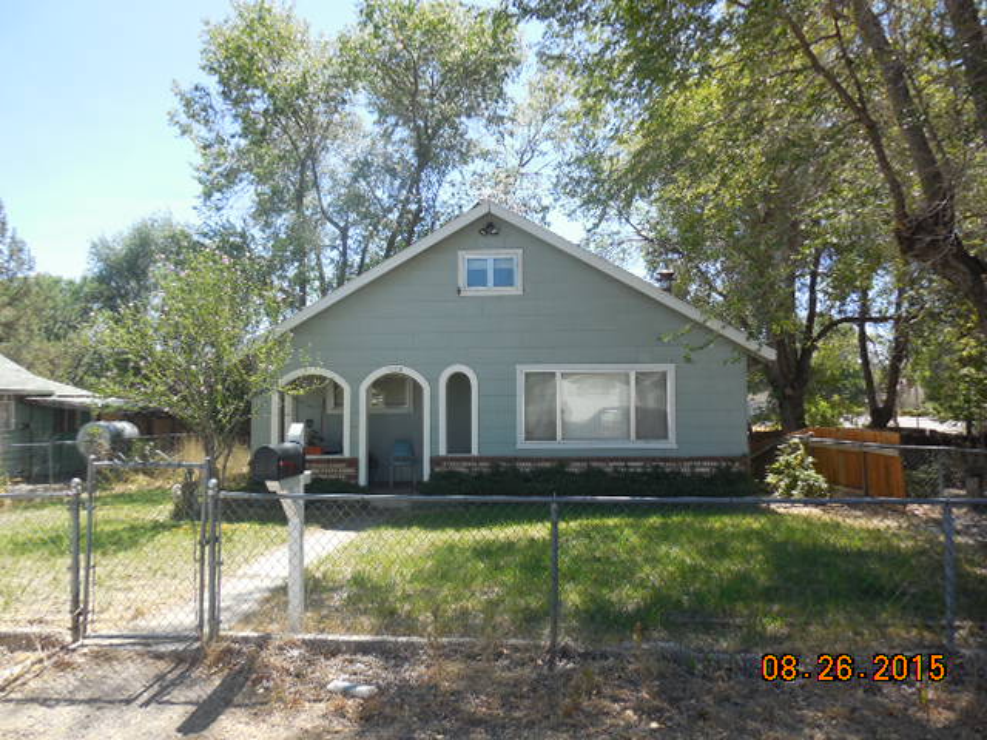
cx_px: 494
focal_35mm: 25
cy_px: 370
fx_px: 713
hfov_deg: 69.4
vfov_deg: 54.9
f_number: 3.1
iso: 125
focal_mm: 4.5
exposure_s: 1/500
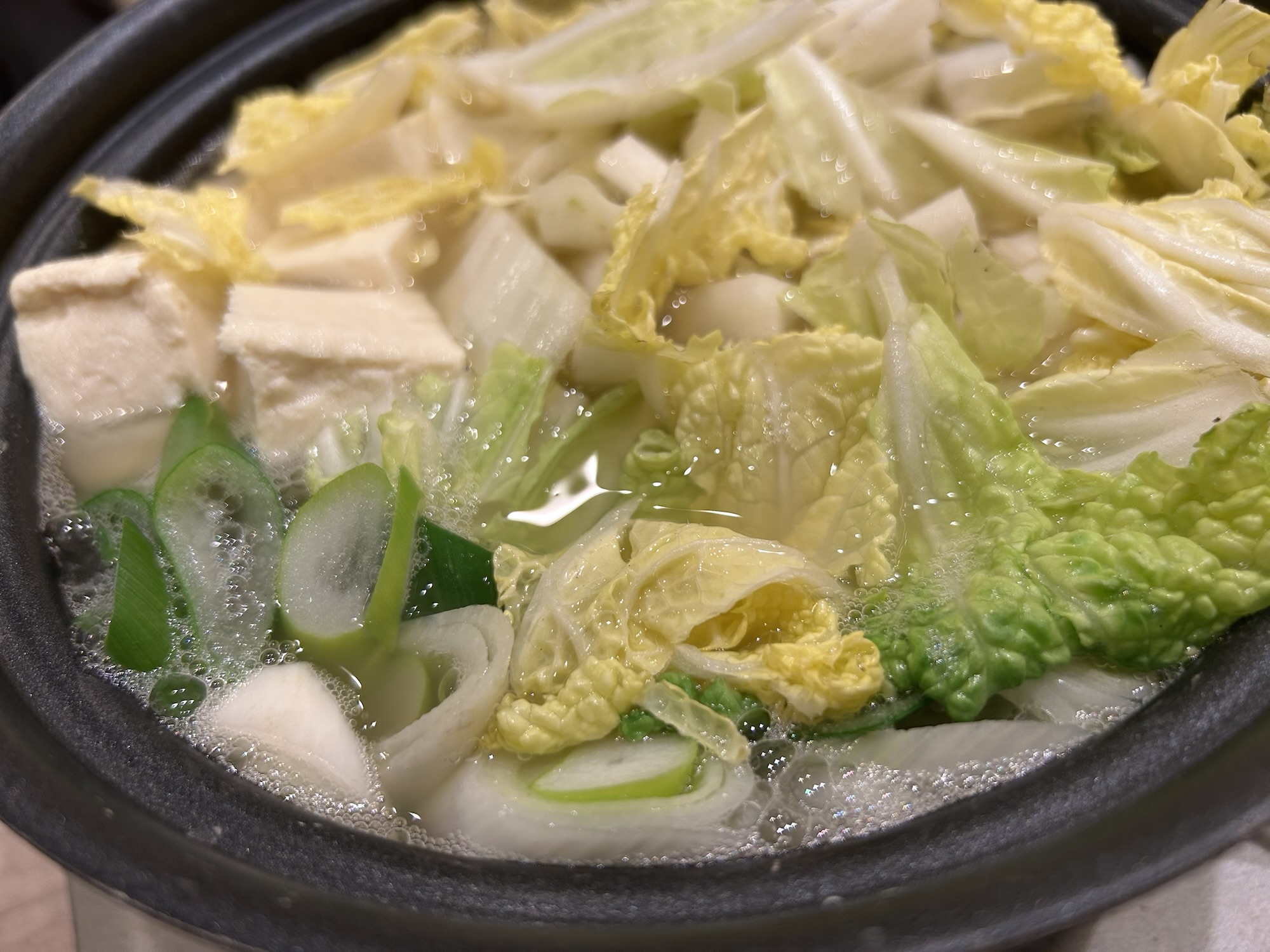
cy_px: 476
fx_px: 954
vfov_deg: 53.1
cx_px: 635
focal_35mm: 26
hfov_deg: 67.3
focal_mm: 5.7
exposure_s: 1/100
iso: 64
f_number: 1.5
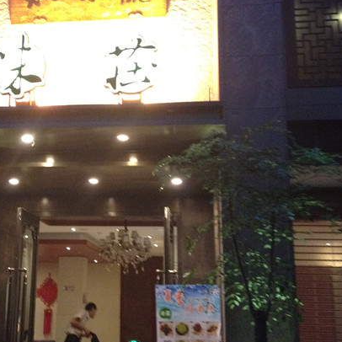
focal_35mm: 61
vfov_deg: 28.1
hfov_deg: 27.8
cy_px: 139
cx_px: 94
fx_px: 682
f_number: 2.4
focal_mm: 4.28
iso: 320
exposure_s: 1/20
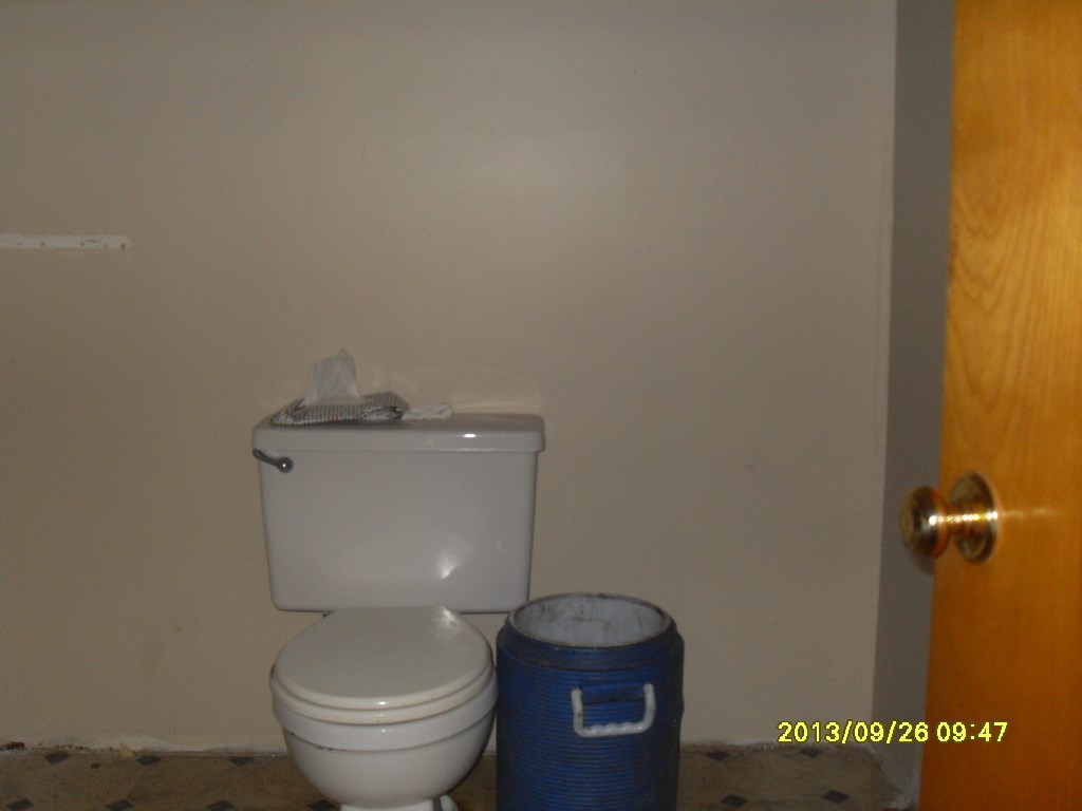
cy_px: 406
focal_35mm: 37
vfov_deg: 38.7
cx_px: 541
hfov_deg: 50.1
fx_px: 1157
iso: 100
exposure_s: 1/45
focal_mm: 6.3
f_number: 2.8
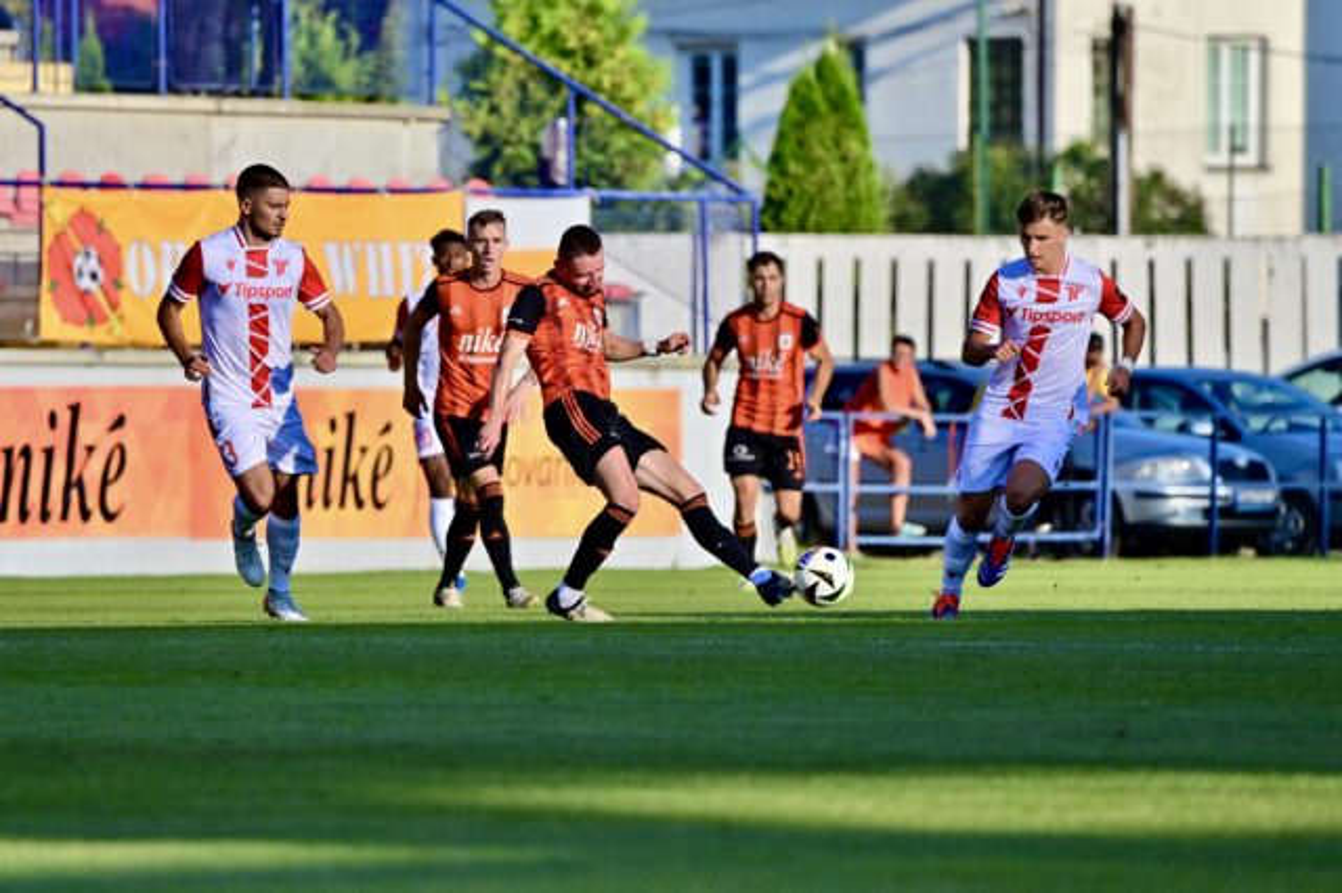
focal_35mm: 400
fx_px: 14903
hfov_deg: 5.2
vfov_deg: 3.4
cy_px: 446
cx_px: 671
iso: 400
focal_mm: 400
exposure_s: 1/2500
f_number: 6.3
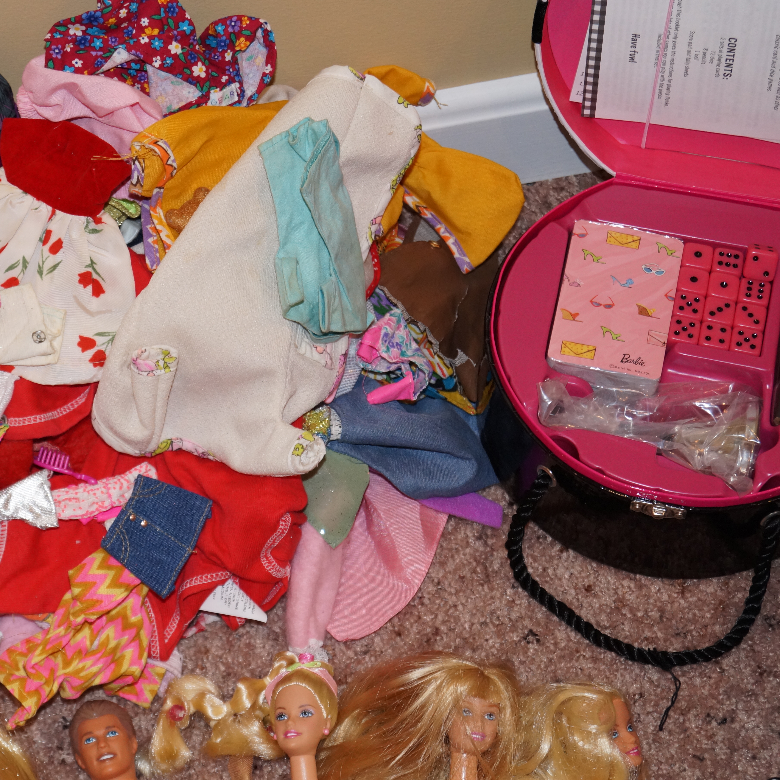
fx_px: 2447
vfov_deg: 18.1
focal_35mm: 96
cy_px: 389
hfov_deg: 18.0
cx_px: 201
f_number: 5.6
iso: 800
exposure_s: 1/60
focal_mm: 50
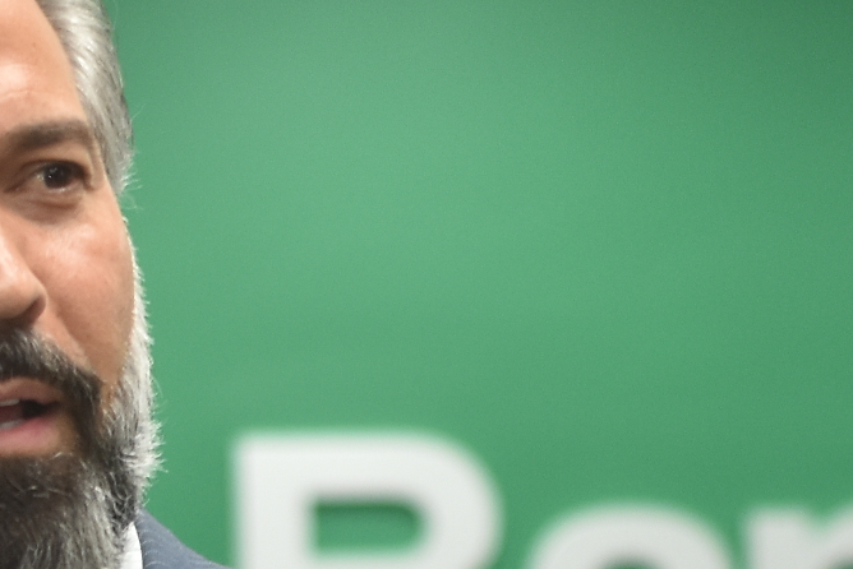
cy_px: 1004
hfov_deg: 6.1
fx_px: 7964
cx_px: 757
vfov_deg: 4.1
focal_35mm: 336
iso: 400
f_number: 2.2
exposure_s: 1/125
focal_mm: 50
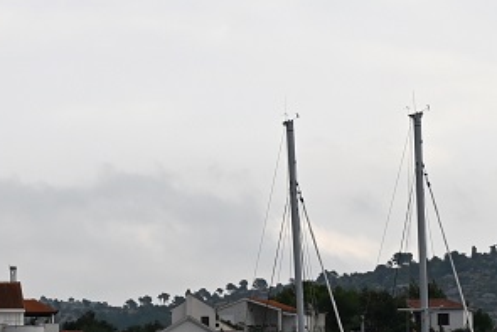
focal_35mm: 356
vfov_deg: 3.9
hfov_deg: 5.8
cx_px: -135
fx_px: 4917
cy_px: 203
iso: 100
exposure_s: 1/800
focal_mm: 70
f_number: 7.1
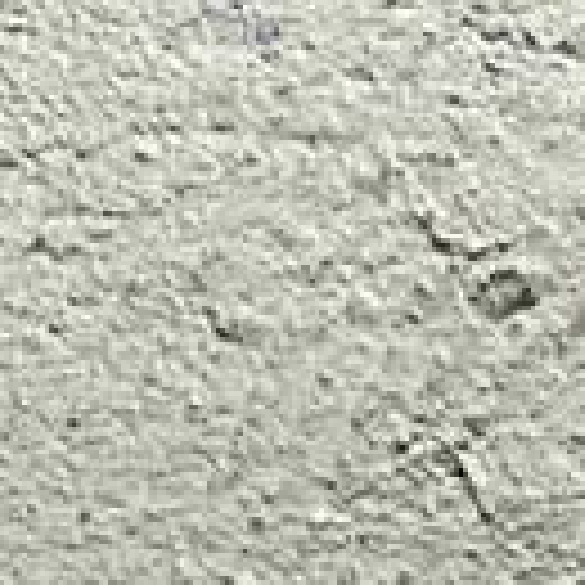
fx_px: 4053
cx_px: 1323
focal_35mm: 212
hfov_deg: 7.8
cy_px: 1926
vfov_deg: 7.1
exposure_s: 1/120
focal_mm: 5.7
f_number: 1.5
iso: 64
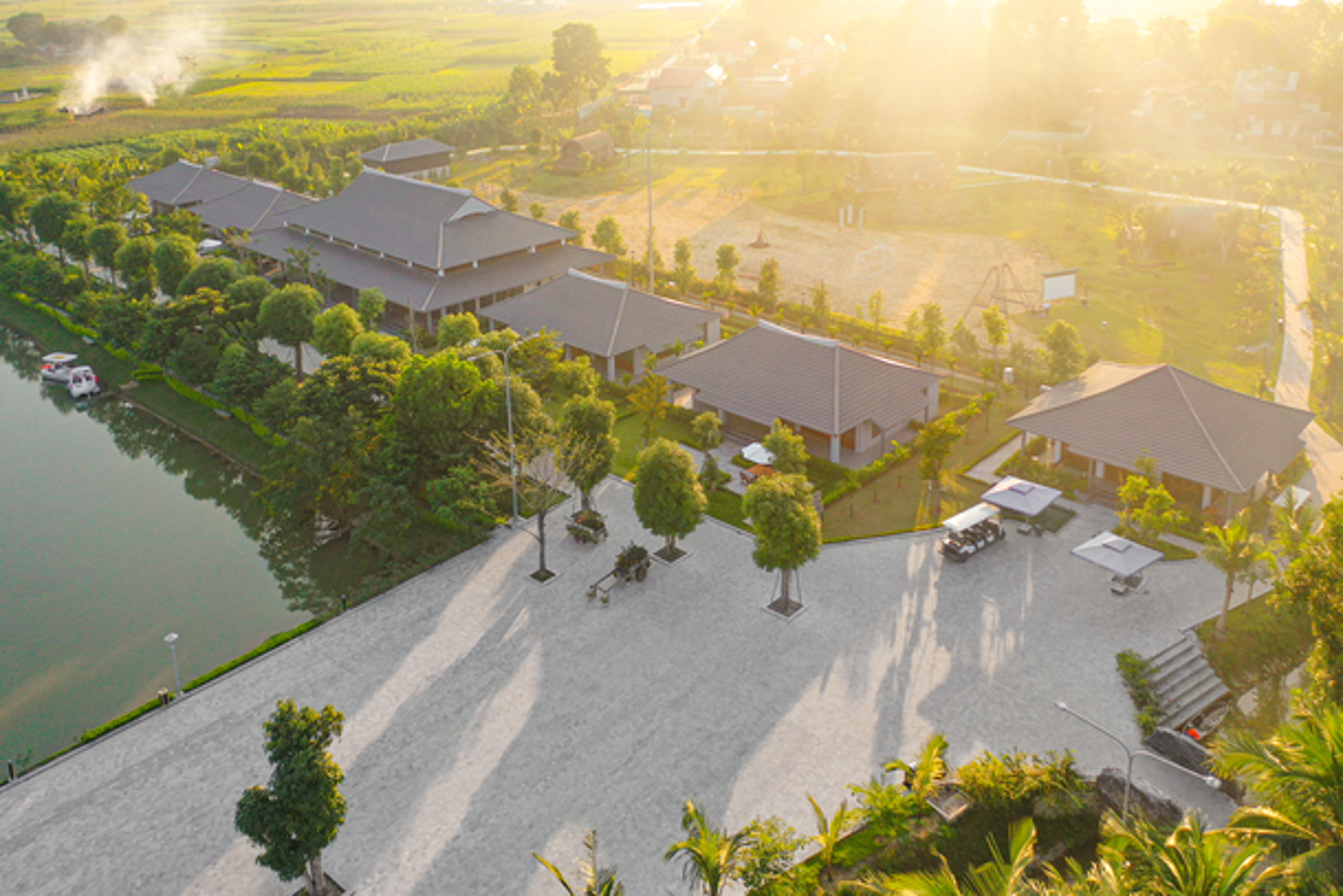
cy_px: 448
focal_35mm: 28
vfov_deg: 46.4
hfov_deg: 65.5
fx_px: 1045
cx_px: 672
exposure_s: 1/800
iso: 200
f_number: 2.8
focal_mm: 10.26
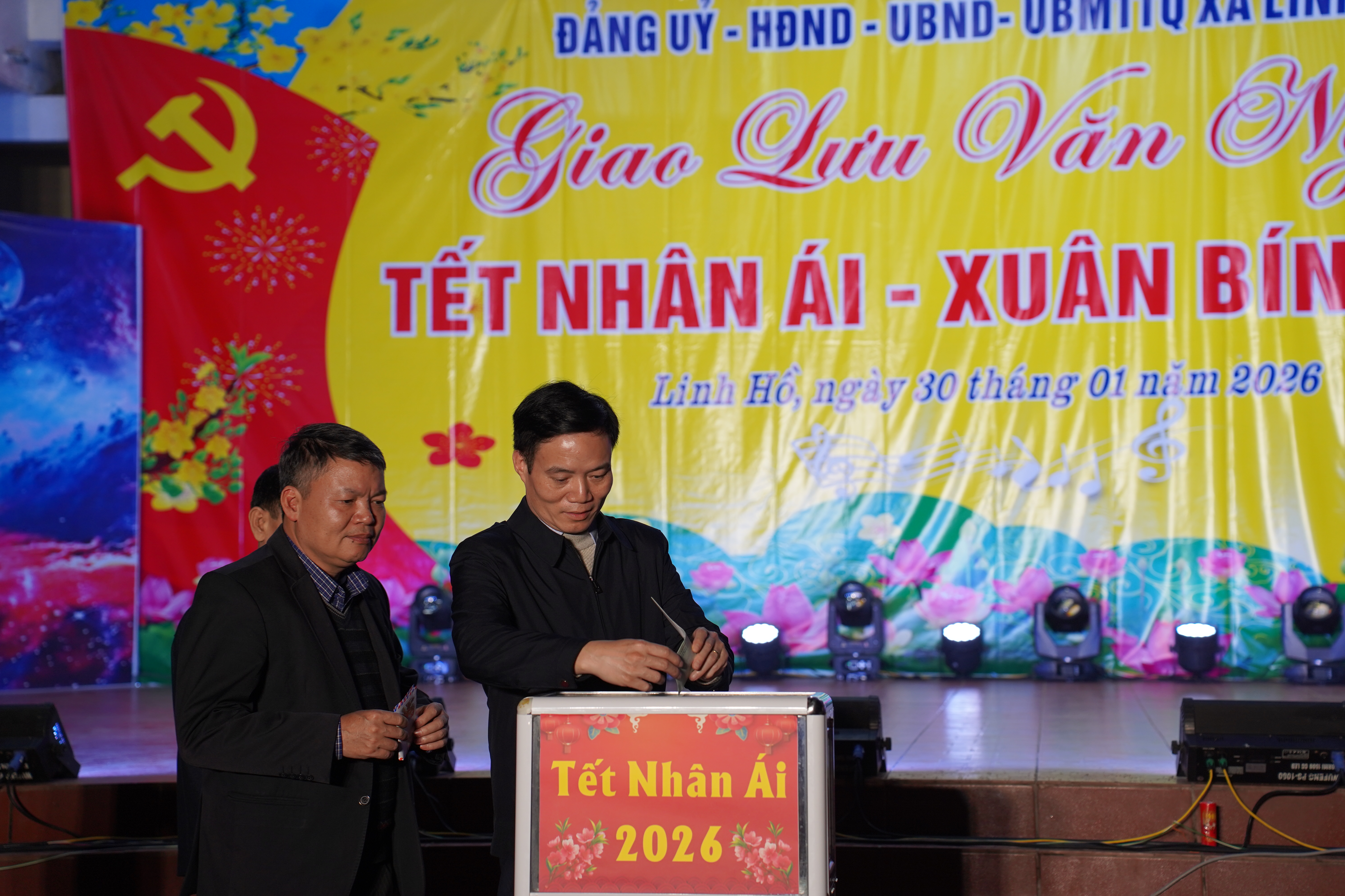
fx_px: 2802
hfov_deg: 27.0
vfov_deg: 18.2
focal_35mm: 75
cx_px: 672
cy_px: 448
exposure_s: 1/160
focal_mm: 75
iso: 500
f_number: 4
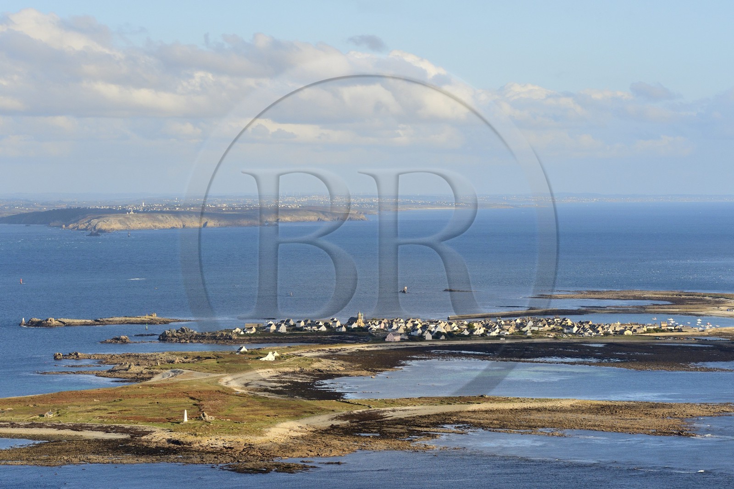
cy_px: 244
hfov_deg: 17.6
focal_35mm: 116
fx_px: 2364
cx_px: 367
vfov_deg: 11.8
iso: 800
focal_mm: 116
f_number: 13
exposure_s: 1/1250
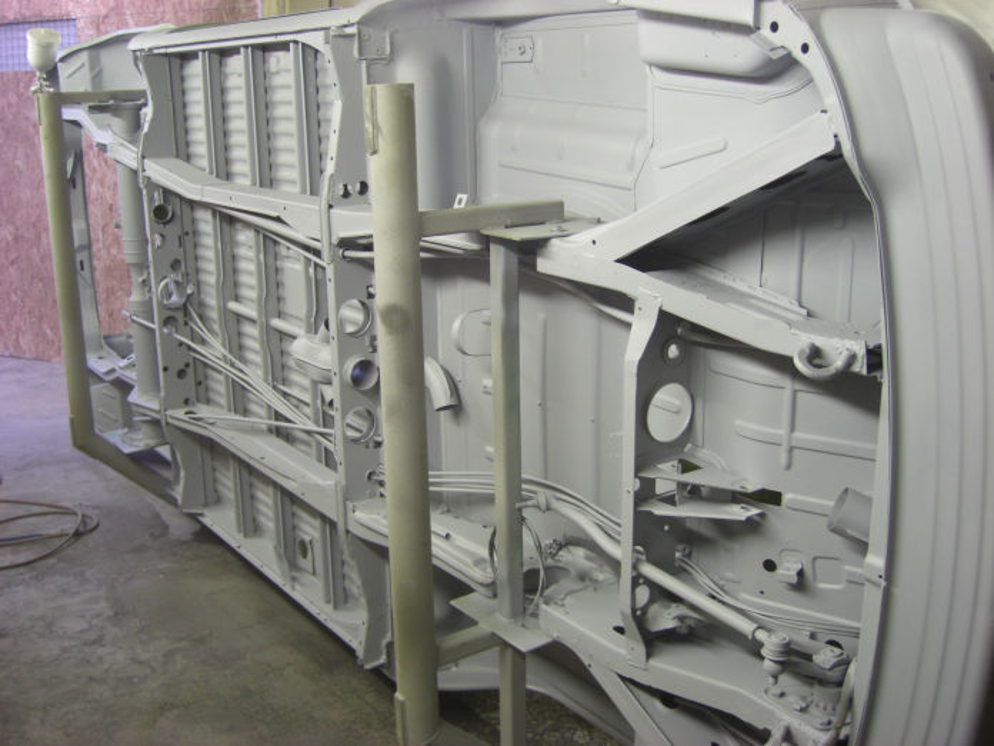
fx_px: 1091
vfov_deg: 37.7
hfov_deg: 49.0
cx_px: 497
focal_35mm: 38
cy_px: 373
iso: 200
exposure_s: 1/15
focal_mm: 7.9
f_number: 2.8
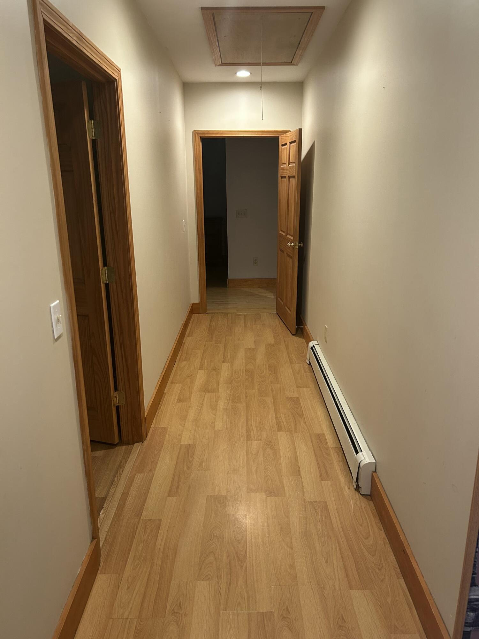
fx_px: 480
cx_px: 240
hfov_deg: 53.1
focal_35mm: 26
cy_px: 320
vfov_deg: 67.3
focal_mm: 5.7
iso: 200
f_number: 1.5
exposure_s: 1/60
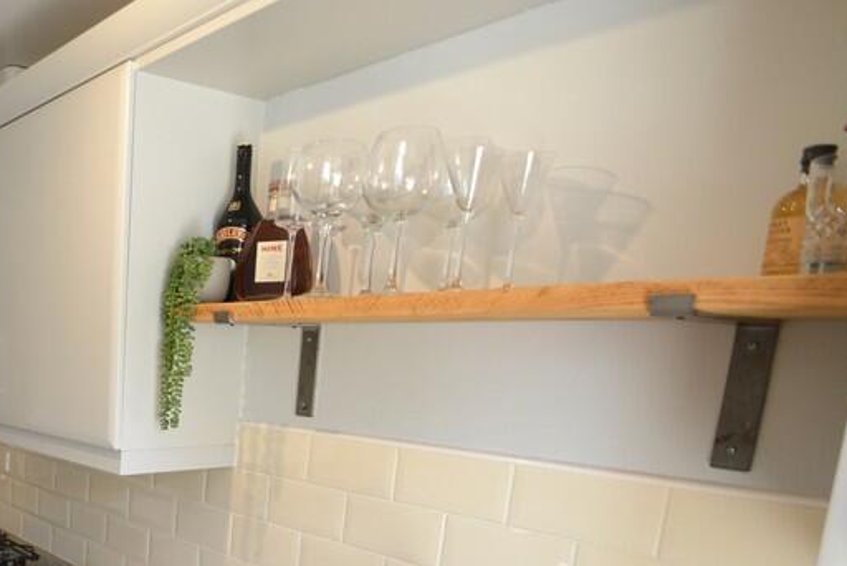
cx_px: 91
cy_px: 484
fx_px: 706
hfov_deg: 54.3
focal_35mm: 30
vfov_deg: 41.0
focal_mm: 10
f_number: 3.5
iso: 450
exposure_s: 1/60
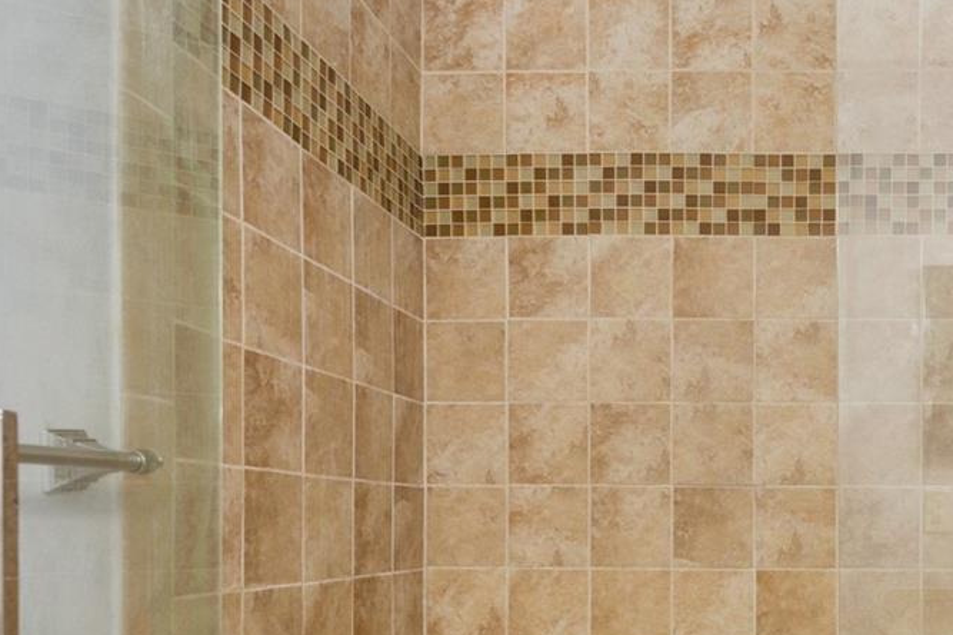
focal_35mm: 36
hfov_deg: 50.3
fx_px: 952
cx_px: 747
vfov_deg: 35.7
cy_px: 499
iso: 200
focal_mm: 10
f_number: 8
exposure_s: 1/8
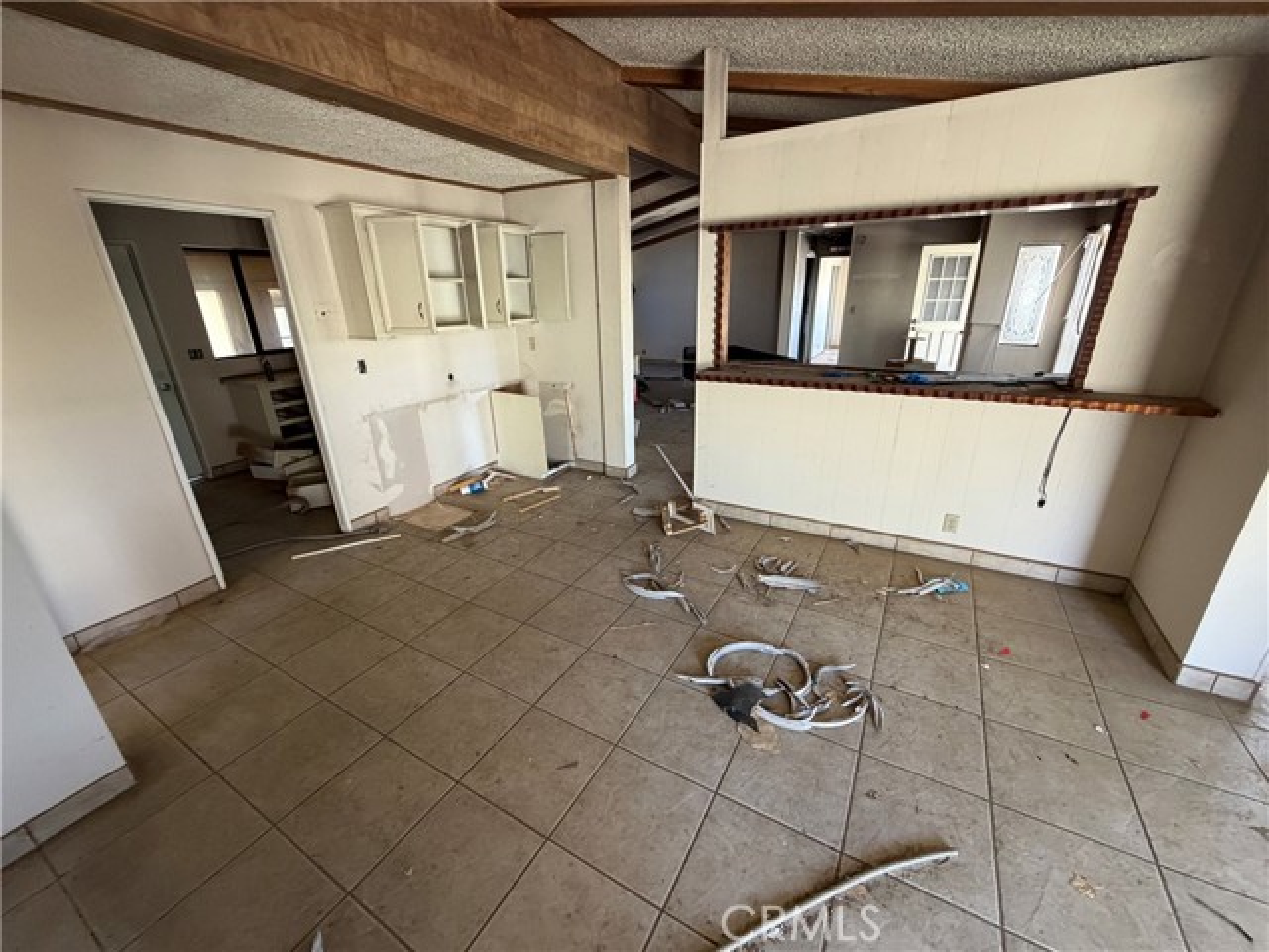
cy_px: 476
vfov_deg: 85.7
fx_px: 513
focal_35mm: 14
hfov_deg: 102.1
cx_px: 634
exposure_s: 1/60
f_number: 2.2
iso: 400
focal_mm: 2.22
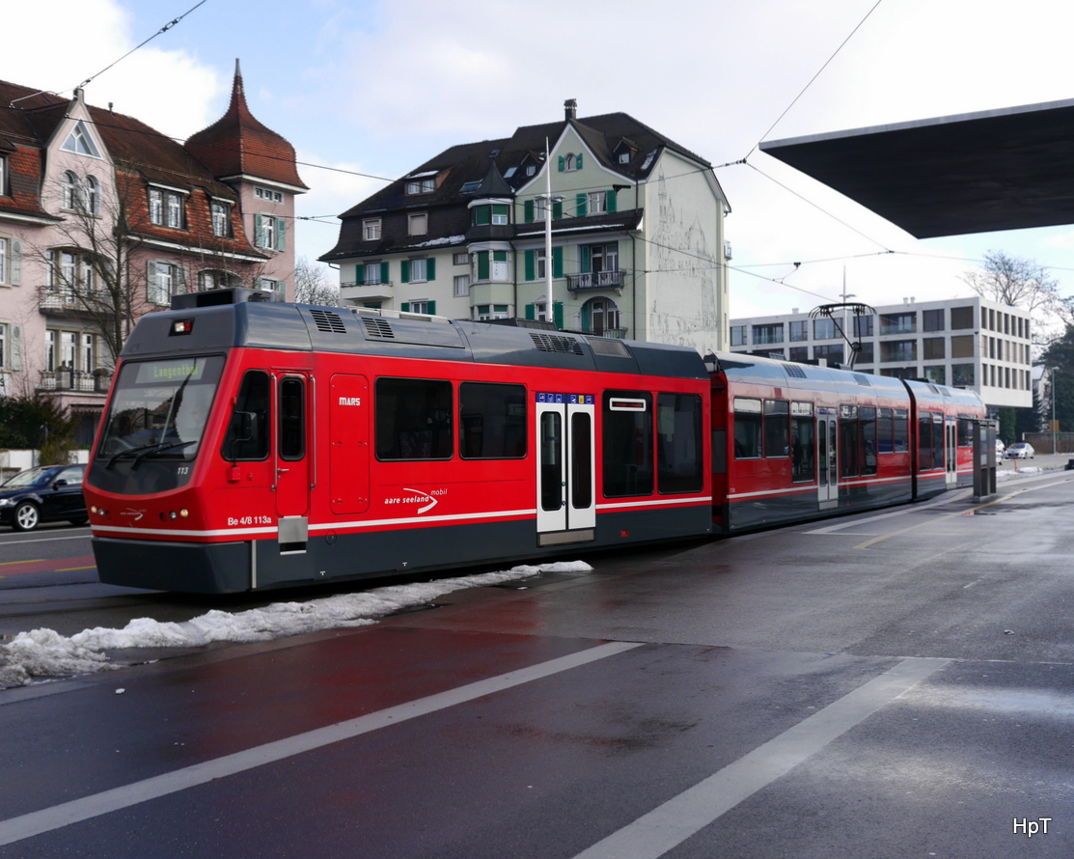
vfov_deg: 37.3
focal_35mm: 40
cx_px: 500
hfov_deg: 45.8
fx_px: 1271
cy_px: 428
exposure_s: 1/200
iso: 160
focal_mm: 19
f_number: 6.3
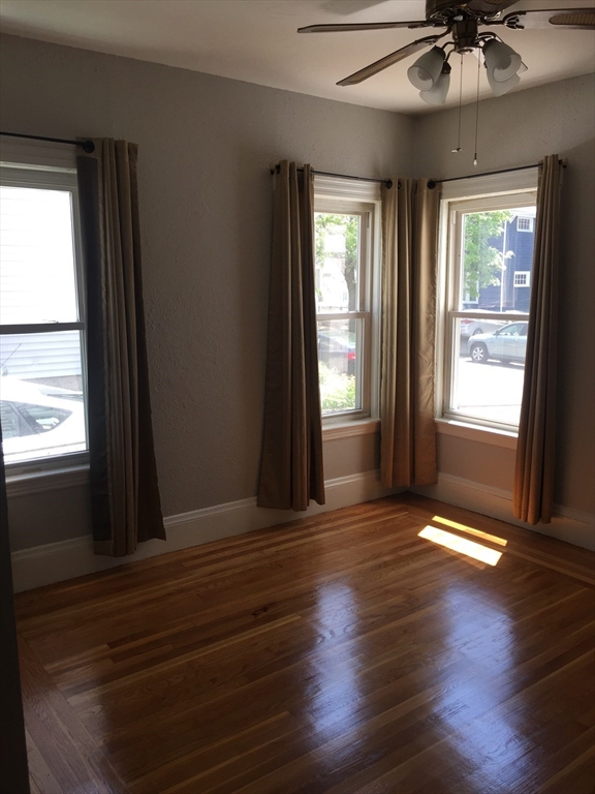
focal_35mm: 29
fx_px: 665
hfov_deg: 48.2
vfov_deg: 61.7
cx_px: 298
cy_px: 397
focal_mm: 4.15
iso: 32
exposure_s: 1/120
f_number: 2.2
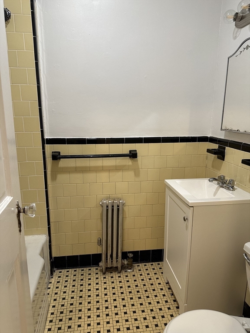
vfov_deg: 71.6
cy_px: 166
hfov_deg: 56.8
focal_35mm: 24
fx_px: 231
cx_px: 125
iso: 200
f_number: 1.78
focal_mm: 6.86
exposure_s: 1/60
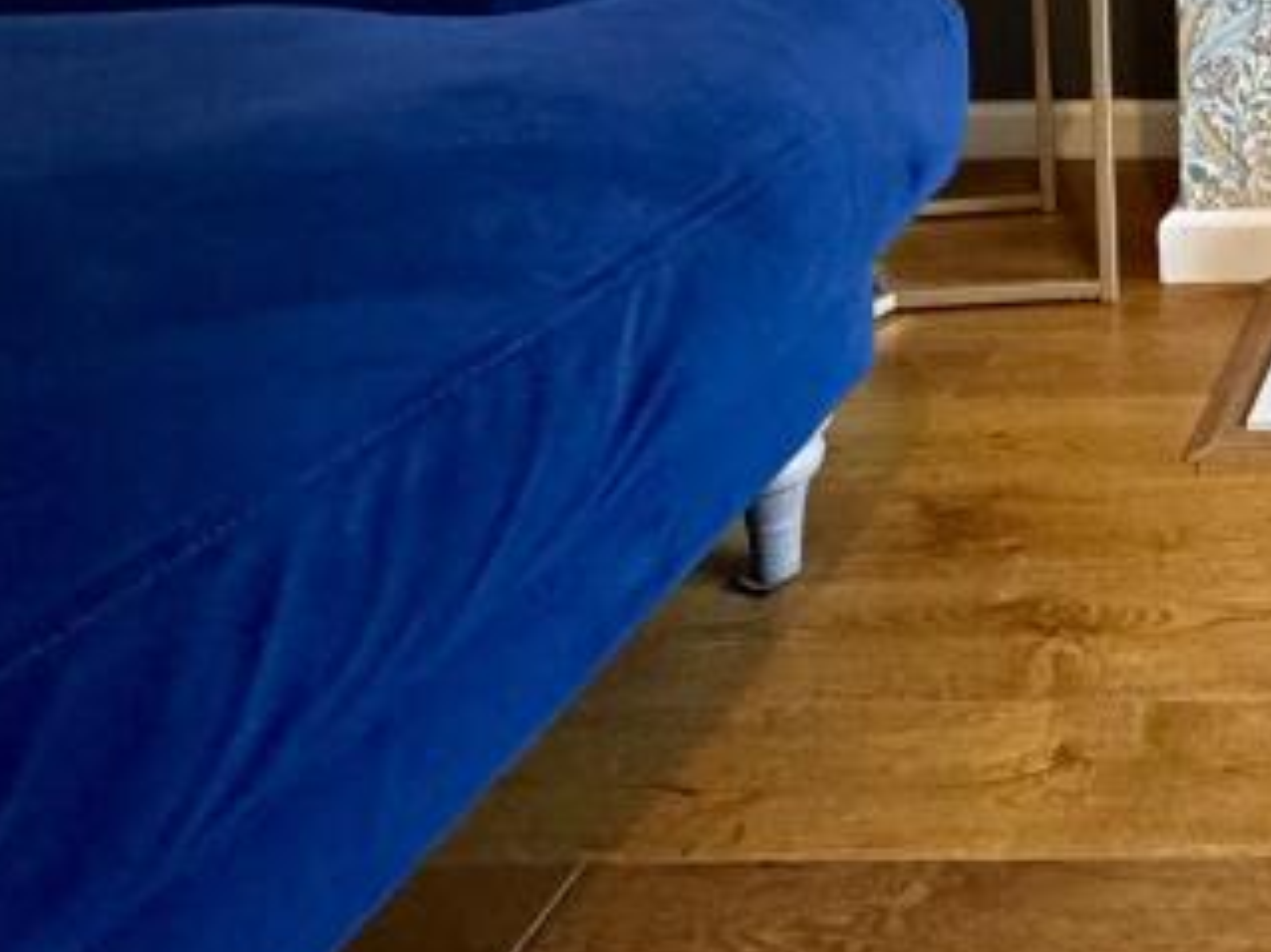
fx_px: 1652
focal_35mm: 45
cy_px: -335
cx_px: 1574
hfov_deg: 33.2
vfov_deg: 26.5
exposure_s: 1/50
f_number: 2.2
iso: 800
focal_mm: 2.22
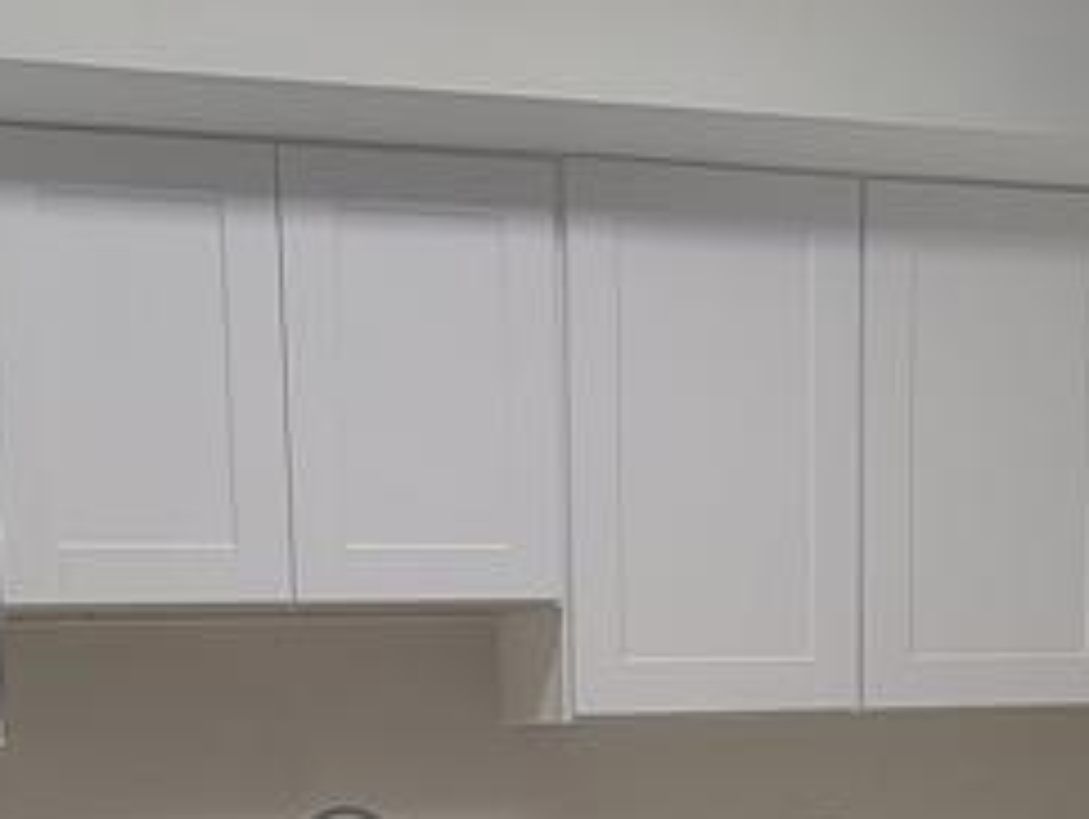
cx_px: 526
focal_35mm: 55
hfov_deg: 34.9
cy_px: 900
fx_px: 1732
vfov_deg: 24.8
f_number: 2.2
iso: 100
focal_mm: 2.2
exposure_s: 1/60
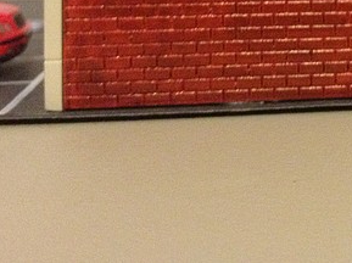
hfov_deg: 19.4
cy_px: -97
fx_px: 985
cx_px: 387
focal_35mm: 97
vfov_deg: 14.5
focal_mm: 4.28
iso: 400
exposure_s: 1/17
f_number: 2.4
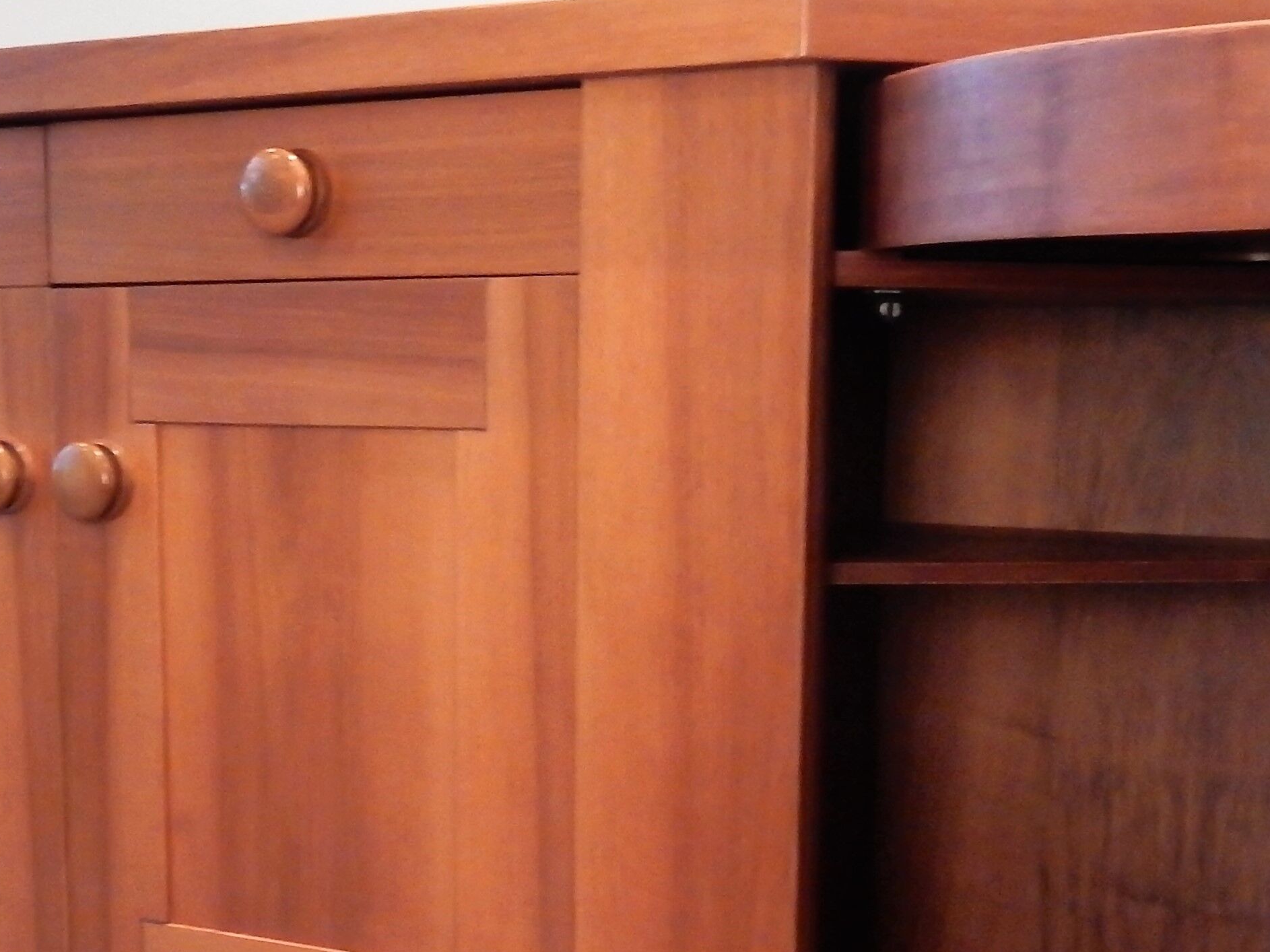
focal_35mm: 52
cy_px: 619
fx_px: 1908
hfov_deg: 36.8
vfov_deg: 27.9
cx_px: 546
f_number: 3.7
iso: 640
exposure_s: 1/8
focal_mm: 4.5
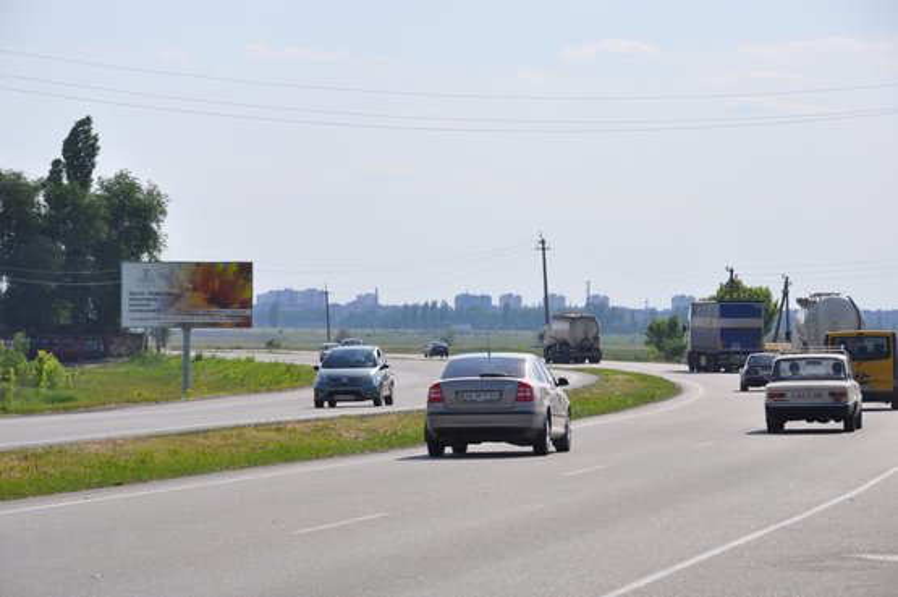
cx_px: 449
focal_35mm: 168
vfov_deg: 8.2
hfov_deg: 12.2
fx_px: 4187
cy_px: 298
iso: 200
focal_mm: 112
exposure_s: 1/500
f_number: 11
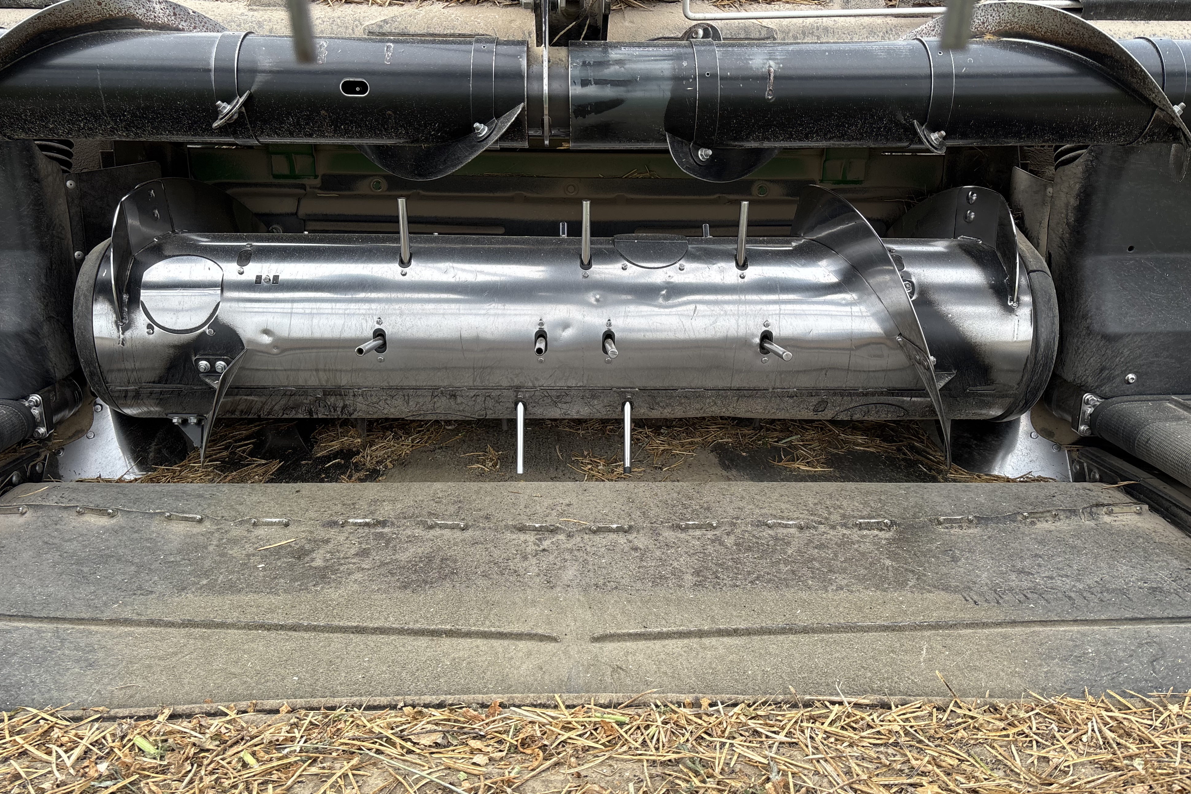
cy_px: 423
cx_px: 583
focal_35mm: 28
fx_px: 926
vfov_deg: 46.4
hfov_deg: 65.5
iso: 50
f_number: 1.6
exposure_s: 1/517
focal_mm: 5.96
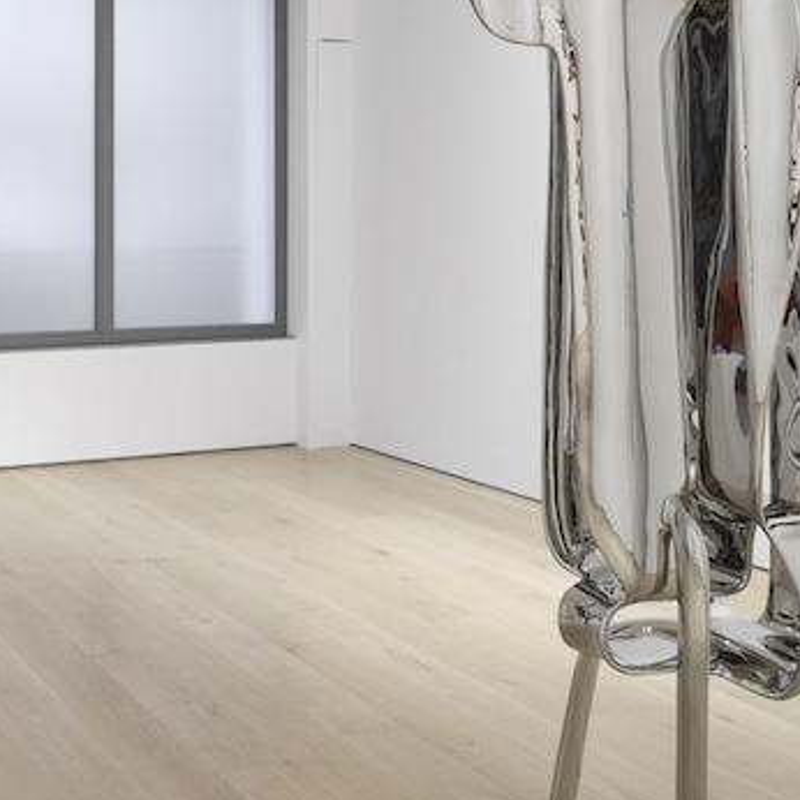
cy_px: 199
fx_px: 1203
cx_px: 148
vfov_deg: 35.9
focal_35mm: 46
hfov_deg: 35.5
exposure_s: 1/5
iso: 320
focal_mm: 23
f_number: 10
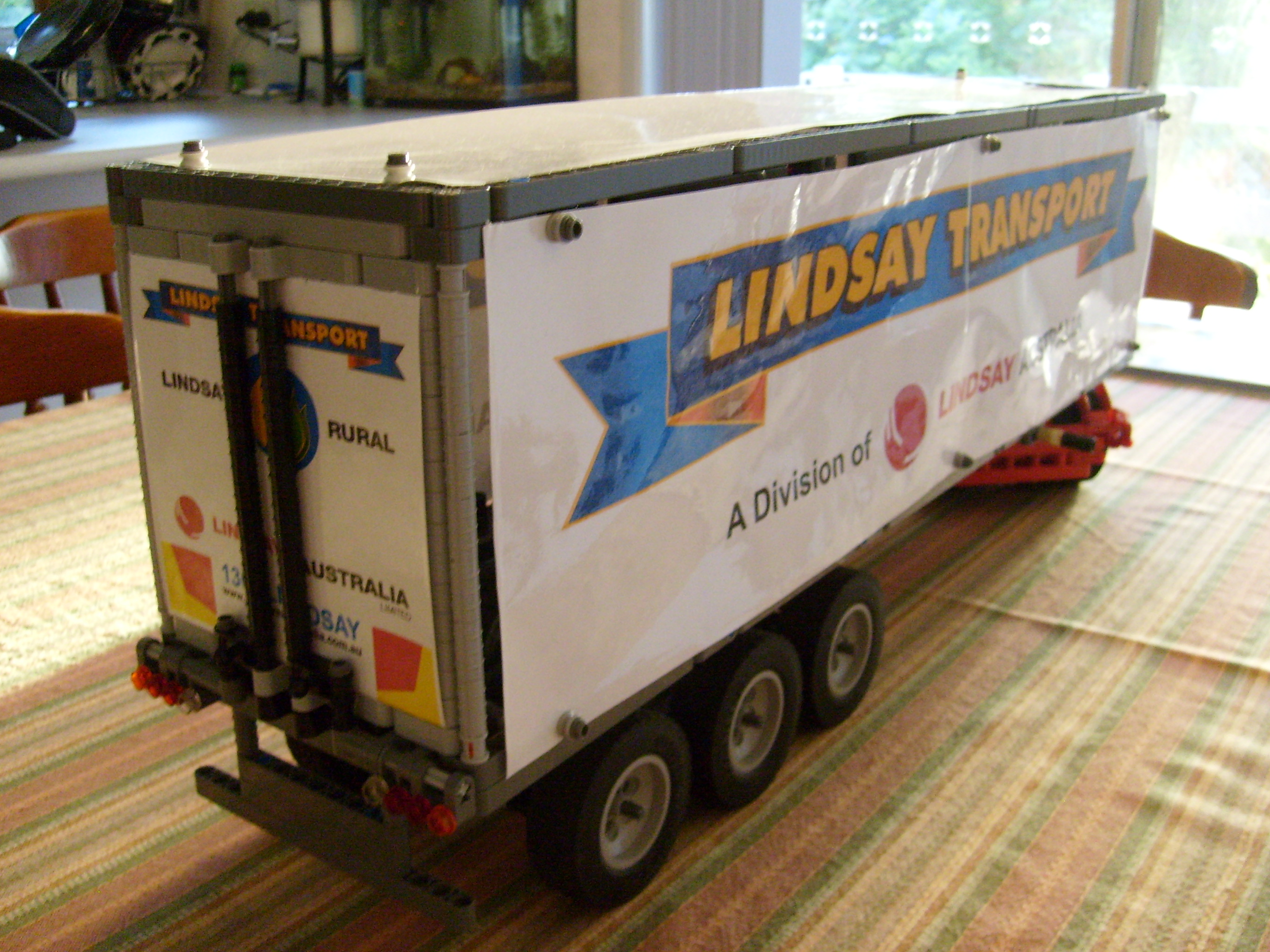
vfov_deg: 39.7
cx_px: 633
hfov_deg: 51.4
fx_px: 1321
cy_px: 470
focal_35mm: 36
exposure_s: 1/15
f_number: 2.8
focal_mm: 5.8
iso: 200
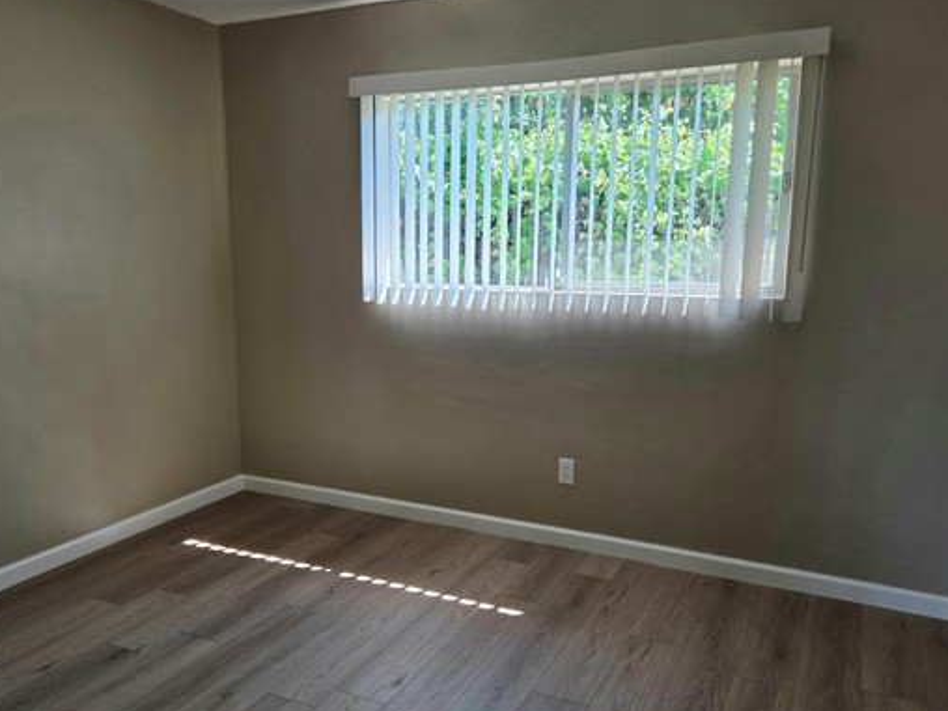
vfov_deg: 48.2
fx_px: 794
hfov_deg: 61.6
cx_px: 435
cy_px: 379
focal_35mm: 29
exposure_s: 1/120
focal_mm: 5.4
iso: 40
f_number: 1.8
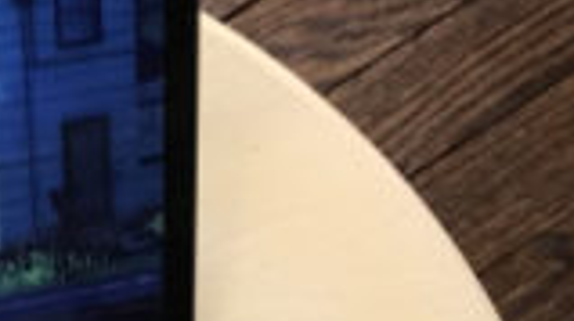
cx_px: -224
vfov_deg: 8.2
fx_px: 2159
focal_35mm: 142
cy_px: 593
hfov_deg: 14.4
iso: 100
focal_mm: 4
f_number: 1.8
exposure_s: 1/15
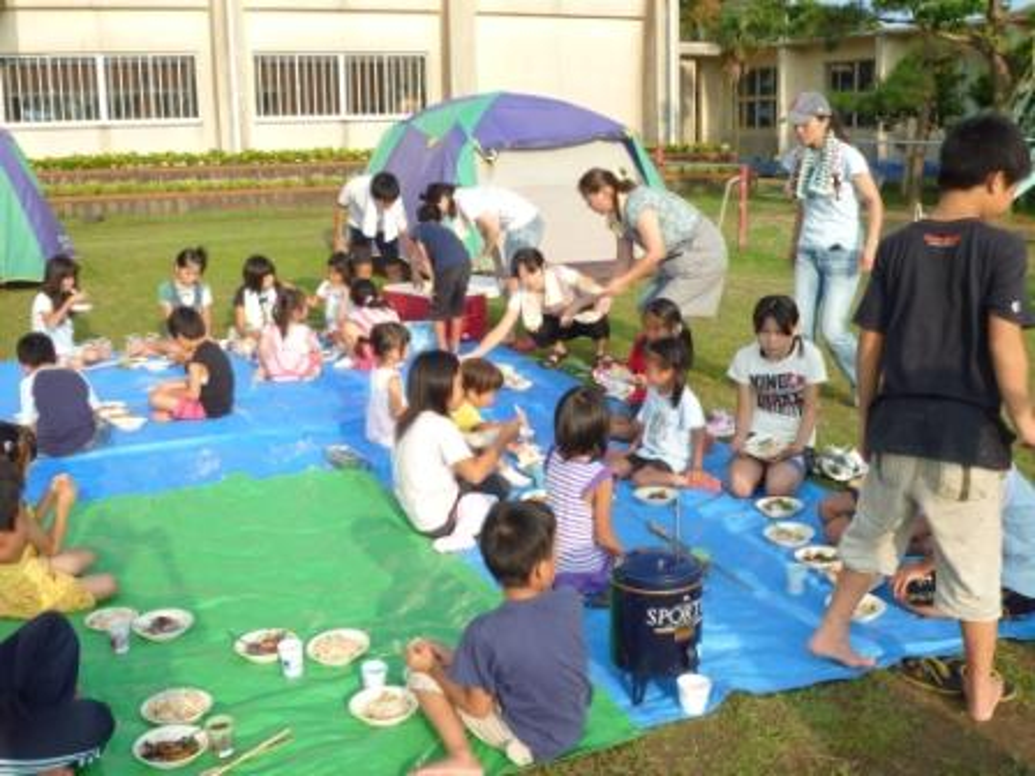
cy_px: 388
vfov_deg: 37.7
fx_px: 1136
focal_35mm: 38
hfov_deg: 49.0
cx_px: 518
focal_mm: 6.8
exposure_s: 1/320
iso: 80
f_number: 3.5
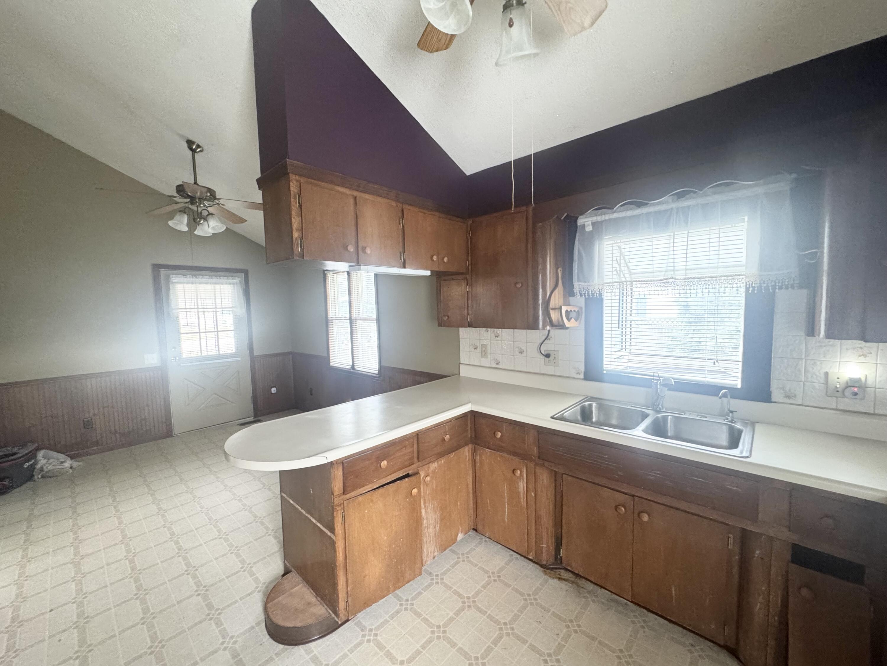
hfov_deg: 102.1
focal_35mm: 14
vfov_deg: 85.7
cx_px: 444
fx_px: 359
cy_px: 333
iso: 500
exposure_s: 1/60
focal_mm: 2.22
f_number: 2.2
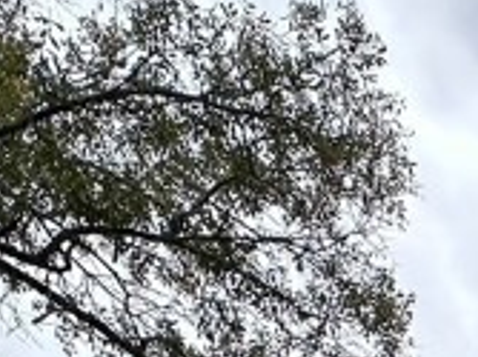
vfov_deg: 11.3
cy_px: 1037
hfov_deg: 19.0
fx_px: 1187
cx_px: 787
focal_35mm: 86
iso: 40
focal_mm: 2.22
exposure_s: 1/537
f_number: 2.2
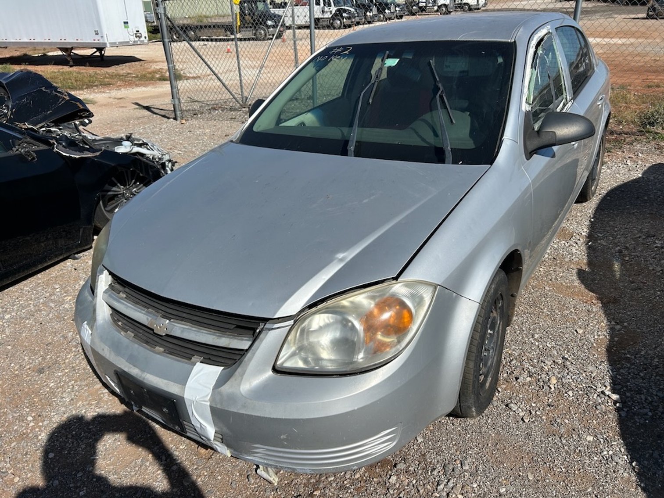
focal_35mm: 26
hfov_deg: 67.3
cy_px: 249
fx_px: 499
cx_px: 332
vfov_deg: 53.1
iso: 50
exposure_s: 1/7463
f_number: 1.5
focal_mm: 5.7
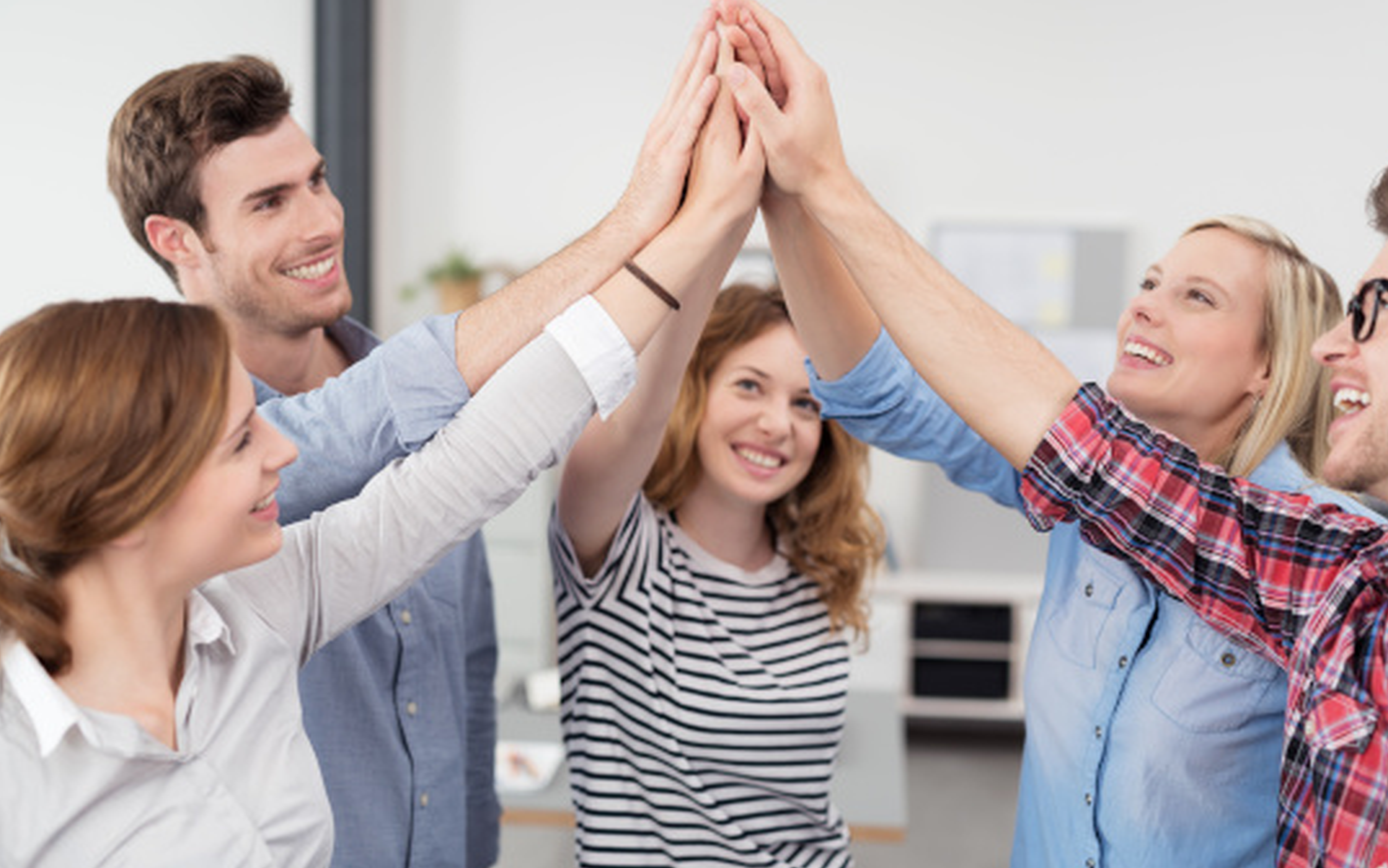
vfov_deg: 22.8
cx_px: 713
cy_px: 394
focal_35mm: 57
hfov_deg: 35.7
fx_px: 2157
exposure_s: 1/200
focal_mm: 50
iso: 100
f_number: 2.2
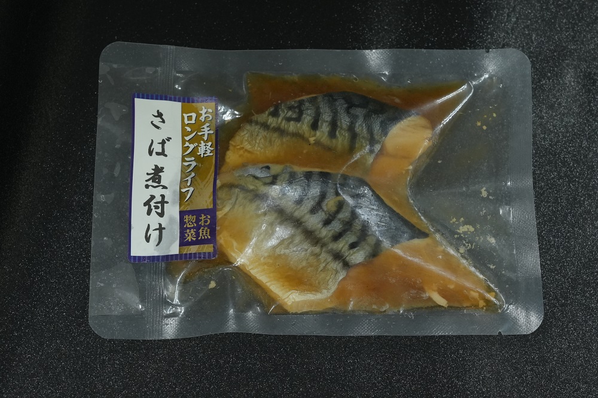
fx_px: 1544
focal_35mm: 93
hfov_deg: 21.9
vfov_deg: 14.7
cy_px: 199
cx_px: 299
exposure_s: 1/160
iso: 2000
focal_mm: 62.3
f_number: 7.1
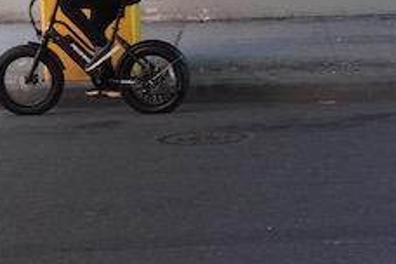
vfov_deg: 9.8
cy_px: -138
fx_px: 1485
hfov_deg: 15.2
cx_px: 266
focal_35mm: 135
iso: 2500
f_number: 10
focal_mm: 30
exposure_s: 1/250
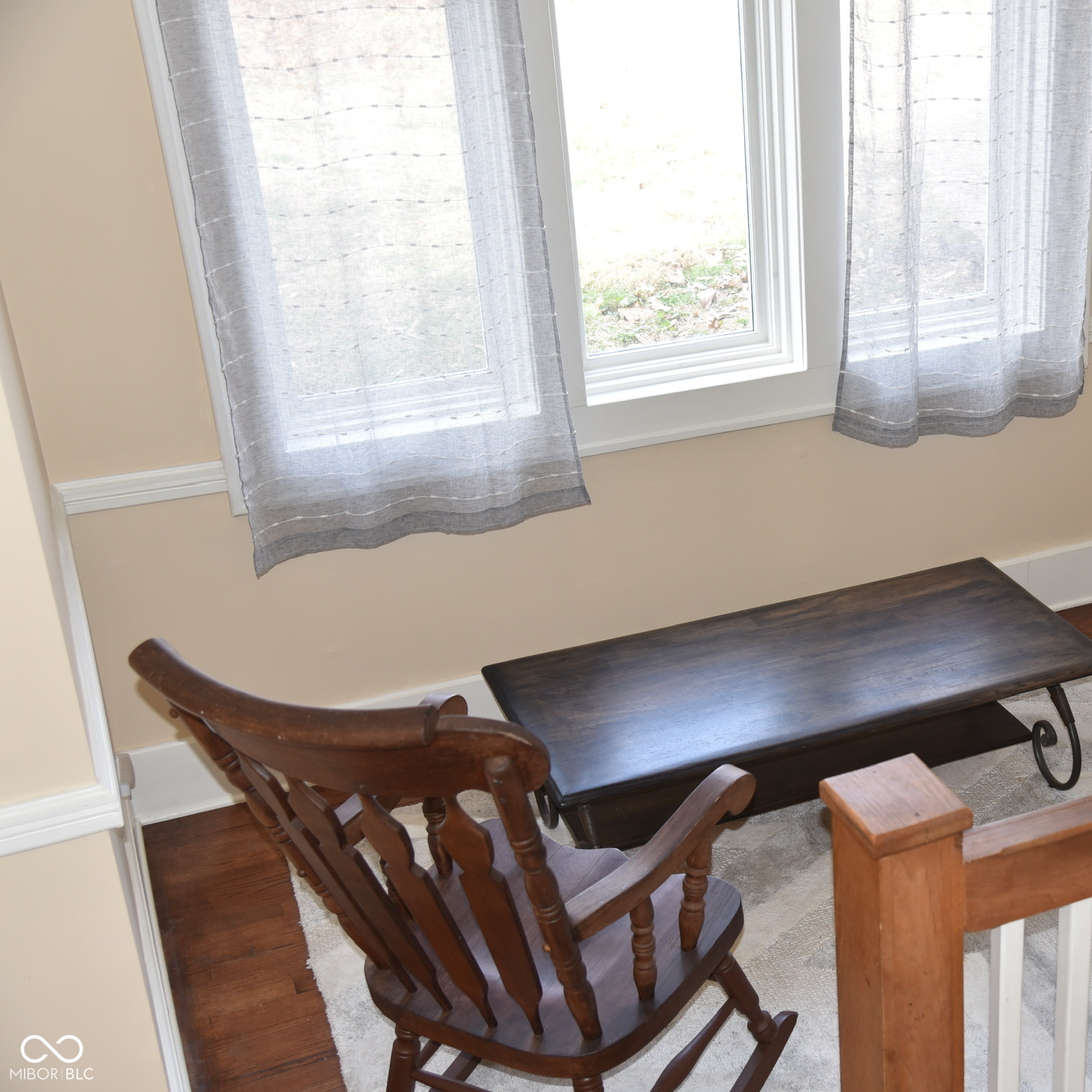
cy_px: 546
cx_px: 816
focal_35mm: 49
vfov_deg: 34.7
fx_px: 1749
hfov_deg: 34.0
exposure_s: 1/100
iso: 500
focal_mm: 38
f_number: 4.5
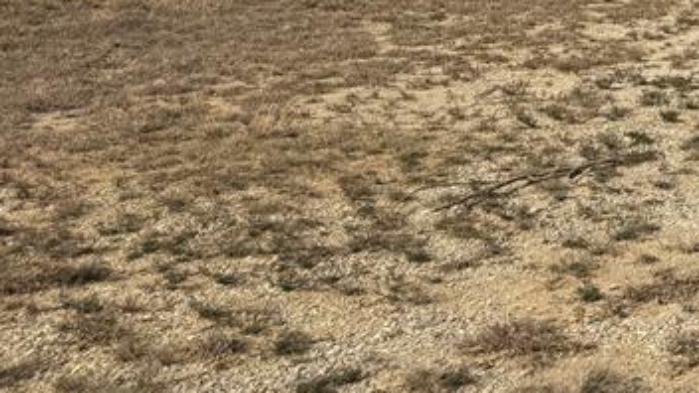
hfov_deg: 23.6
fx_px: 1409
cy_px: -276
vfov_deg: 14.3
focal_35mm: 76
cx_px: 979
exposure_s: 1/7353
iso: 80
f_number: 1.78
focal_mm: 6.76
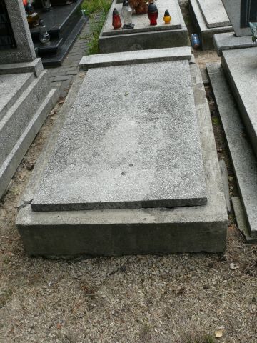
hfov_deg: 40.7
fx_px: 346
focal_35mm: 35
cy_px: 172
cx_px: 128
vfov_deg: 52.6
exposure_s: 1/250
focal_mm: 7.4
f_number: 5.6
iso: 100
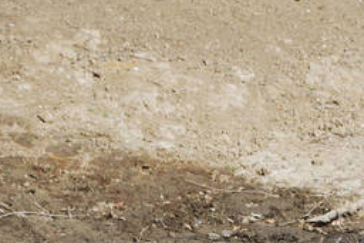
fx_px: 16621
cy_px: 246
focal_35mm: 1643
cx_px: 239
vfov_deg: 0.8
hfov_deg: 1.3
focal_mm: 400
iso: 200
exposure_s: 1/500
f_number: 5.6
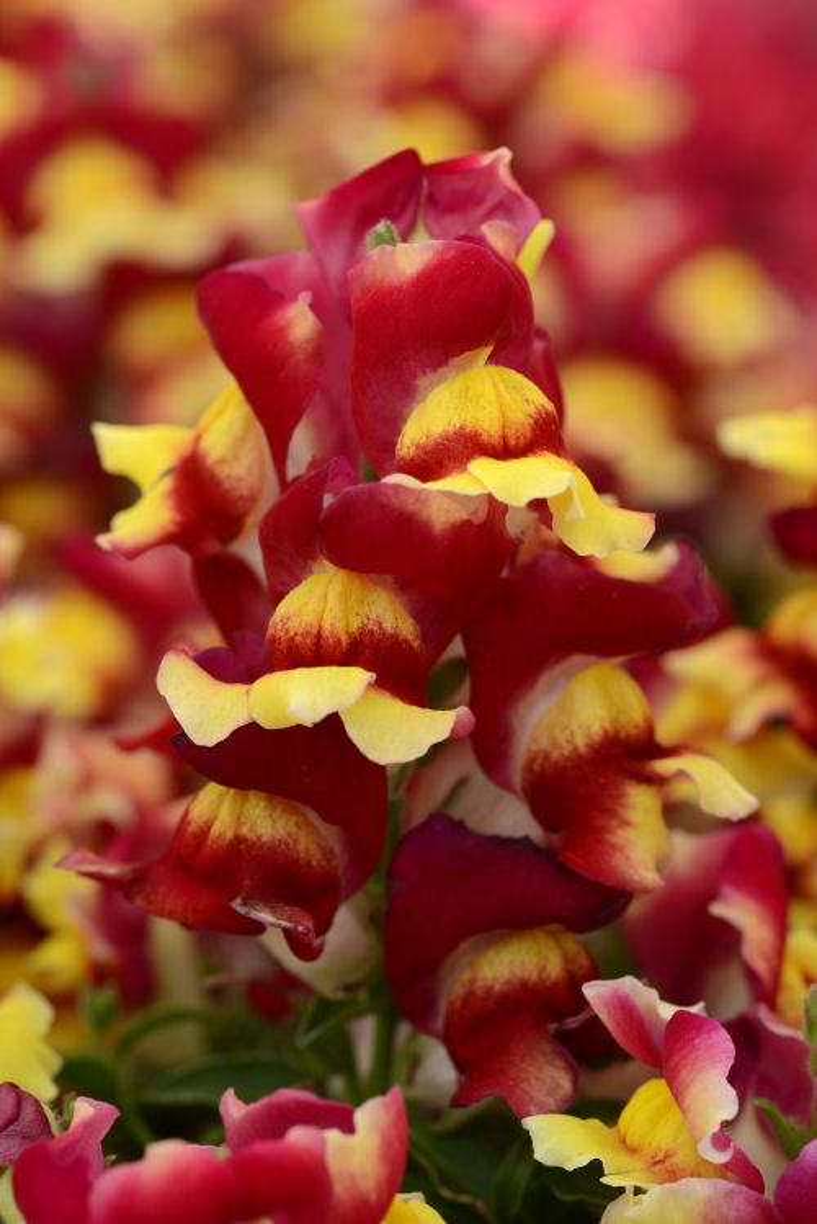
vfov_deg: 19.4
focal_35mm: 105
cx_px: 408
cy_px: 612
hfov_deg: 13.1
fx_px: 3571
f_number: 11
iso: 200
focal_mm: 105
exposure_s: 1/200
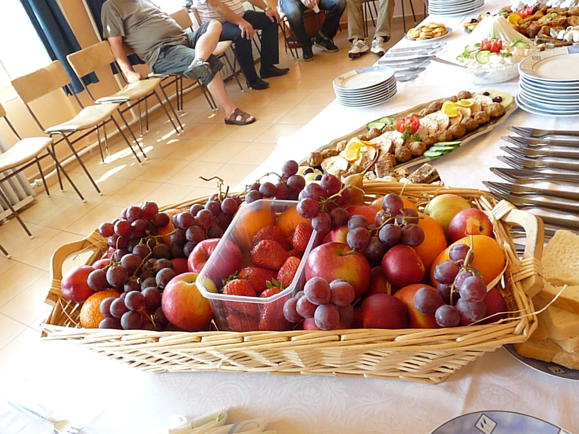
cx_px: 290
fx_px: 452
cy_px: 217
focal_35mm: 27
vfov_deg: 51.4
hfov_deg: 65.3
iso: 800
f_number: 3.6
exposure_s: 1/125
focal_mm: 4.8
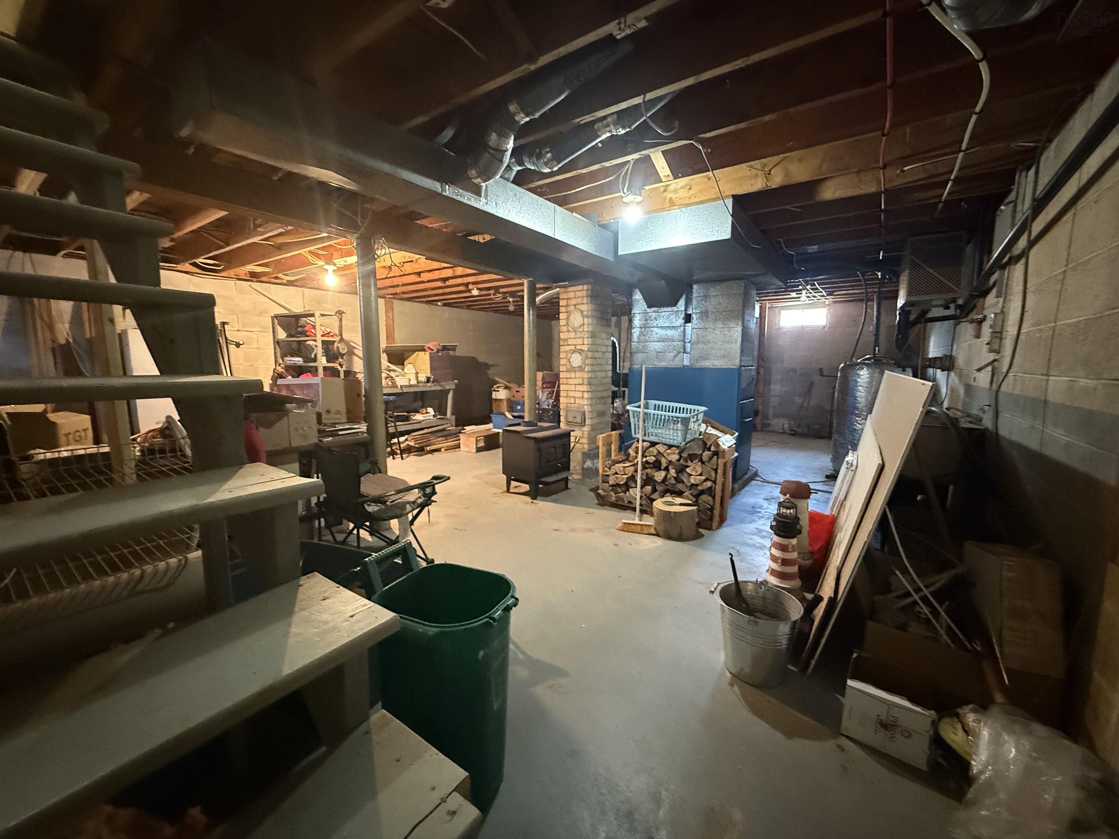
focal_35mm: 14
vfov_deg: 85.7
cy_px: 420
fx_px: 453
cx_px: 560
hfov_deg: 102.1
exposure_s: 1/40
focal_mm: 2.22
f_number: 2.2
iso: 1000
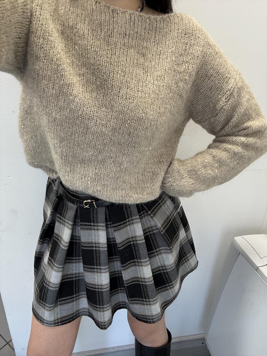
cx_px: 134
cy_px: 178
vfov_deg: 73.9
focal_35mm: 23
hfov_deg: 58.9
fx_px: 237
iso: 100
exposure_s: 1/50
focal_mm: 2.69
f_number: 1.9
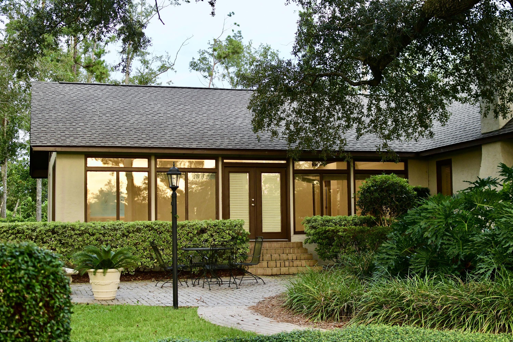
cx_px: 256
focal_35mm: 52
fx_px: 741
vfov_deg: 26.0
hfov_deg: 38.2
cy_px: 171
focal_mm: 35
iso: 2000
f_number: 2.8
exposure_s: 1/500
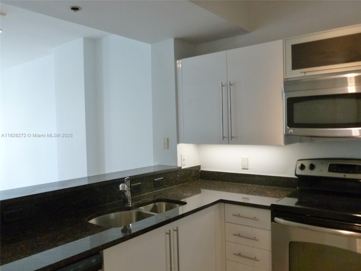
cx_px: 180
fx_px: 292
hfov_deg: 63.4
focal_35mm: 28
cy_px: 136
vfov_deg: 49.7
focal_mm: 5
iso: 400
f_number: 3.3
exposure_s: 1/50
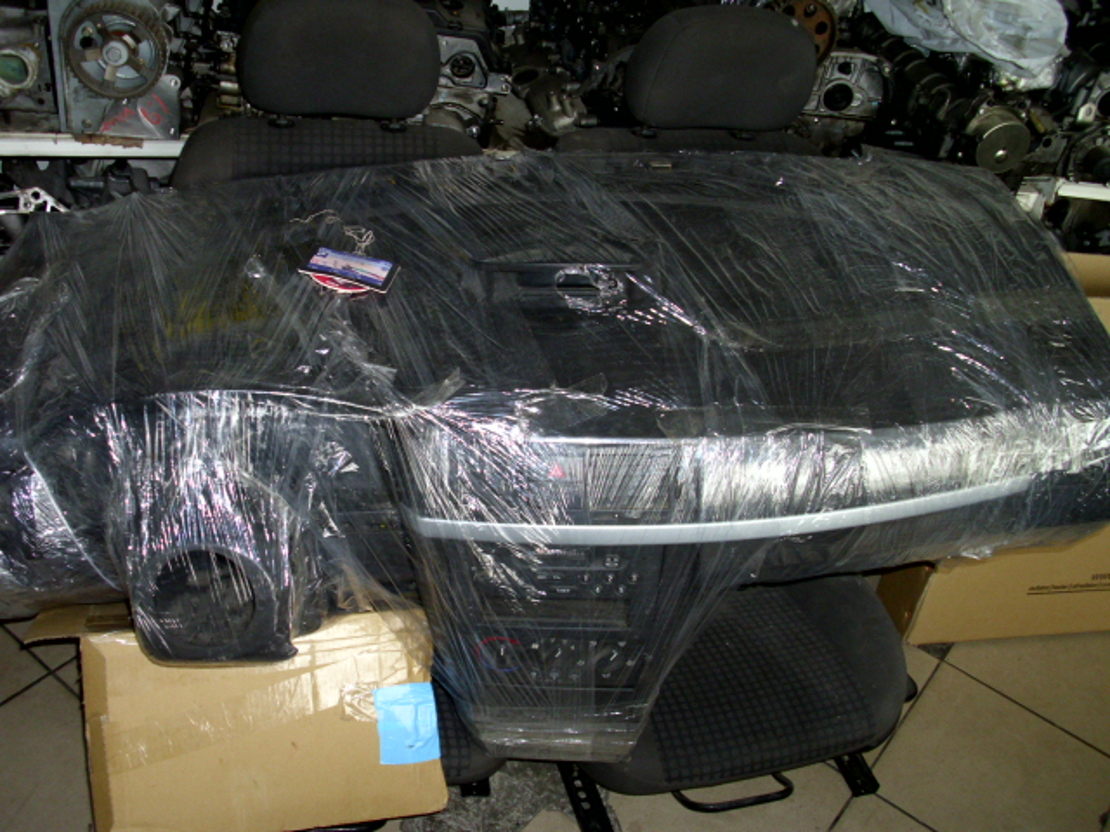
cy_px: 416
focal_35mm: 35
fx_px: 1122
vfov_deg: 40.7
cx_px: 555
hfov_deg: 52.6
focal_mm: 6.2
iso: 200
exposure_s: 1/60
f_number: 3
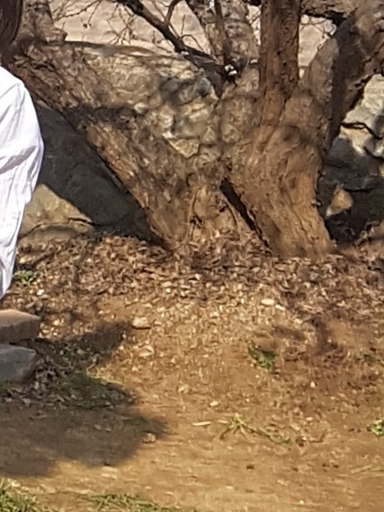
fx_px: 2660
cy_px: -392
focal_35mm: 180
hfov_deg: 7.6
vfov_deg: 10.4
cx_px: -590
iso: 50
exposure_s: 1/1808
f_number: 1.7
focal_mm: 4.2
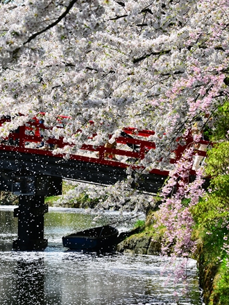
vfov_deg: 9.4
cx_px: 109
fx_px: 1852
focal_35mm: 210
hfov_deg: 7.1
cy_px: 90
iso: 250
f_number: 9
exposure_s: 1/320
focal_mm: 120
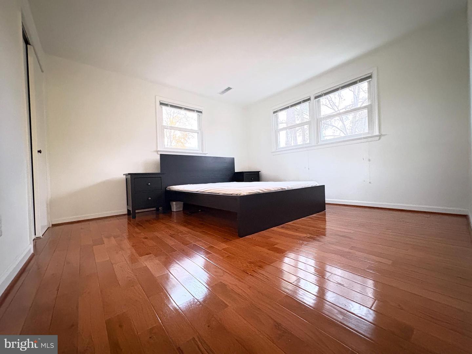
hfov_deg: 102.1
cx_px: 236
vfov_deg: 85.7
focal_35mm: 14
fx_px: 191
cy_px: 177
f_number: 2.2
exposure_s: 1/15
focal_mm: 2.22
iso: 2000
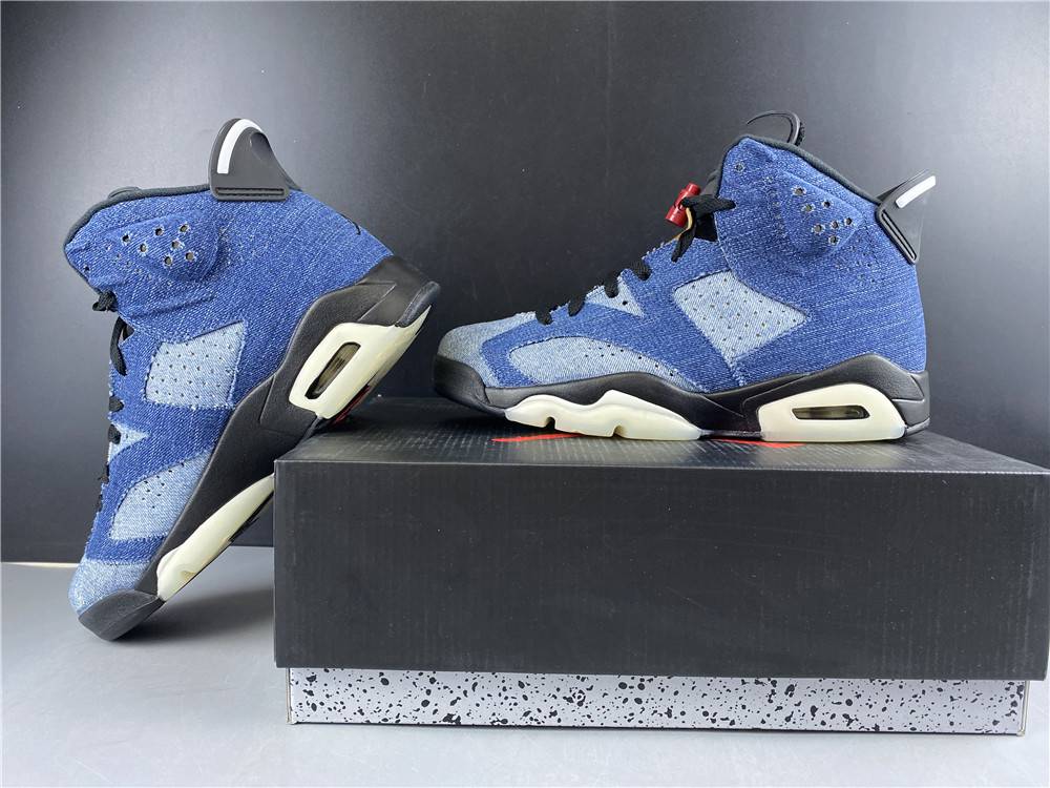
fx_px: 789
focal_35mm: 26
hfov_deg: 67.3
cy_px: 394
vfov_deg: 53.1
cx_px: 525
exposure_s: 1/50
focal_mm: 4.25
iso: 100
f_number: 1.8
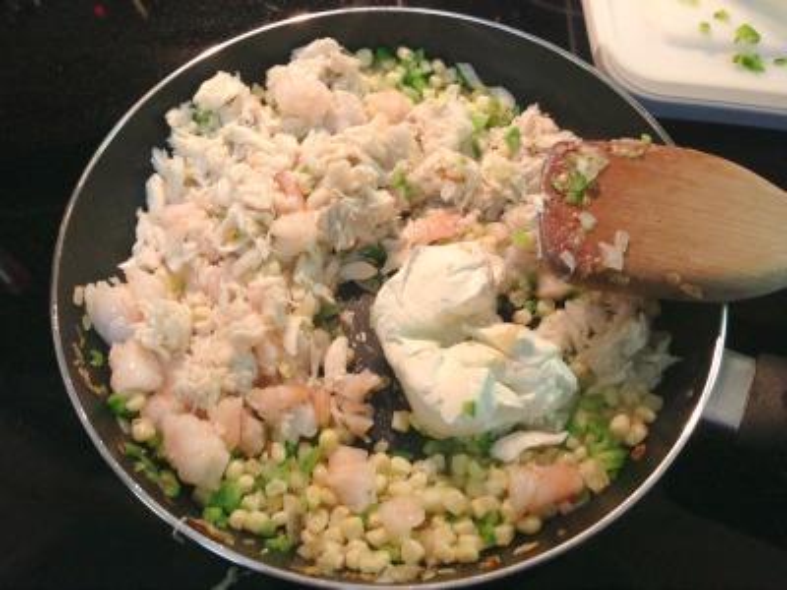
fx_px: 750
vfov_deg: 42.9
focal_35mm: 33
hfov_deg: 55.4
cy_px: 295
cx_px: 394
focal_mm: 4.13
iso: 250
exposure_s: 1/20
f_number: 2.4
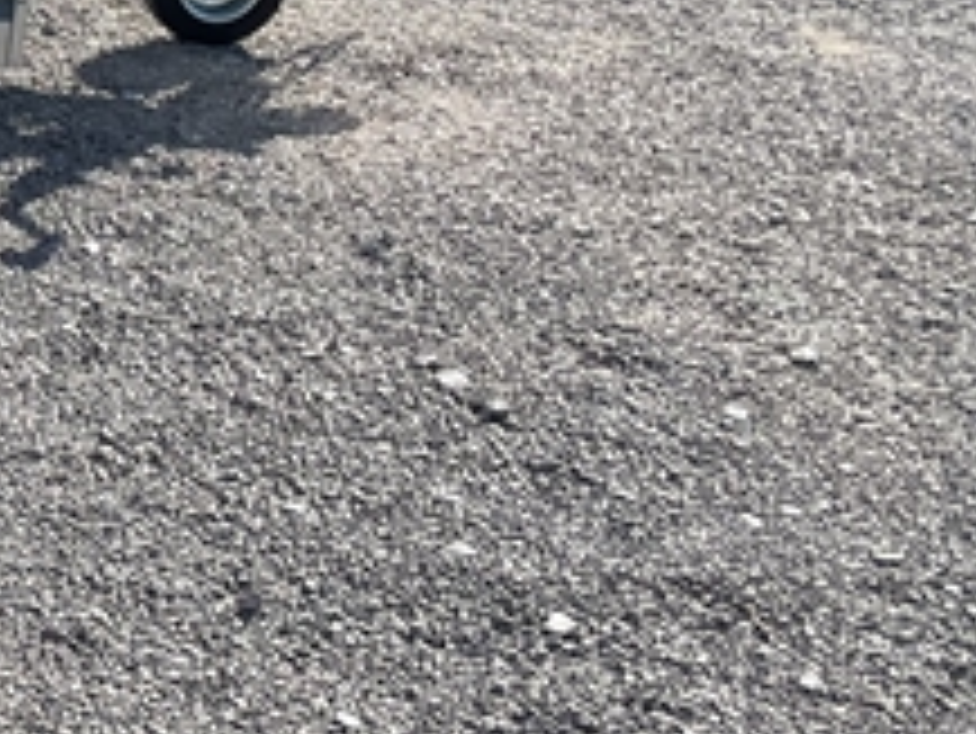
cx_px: -837
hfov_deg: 15.4
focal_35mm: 108
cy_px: -254
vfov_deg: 13.2
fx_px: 3047
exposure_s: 1/3205
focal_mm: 4.2
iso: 32
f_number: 1.6
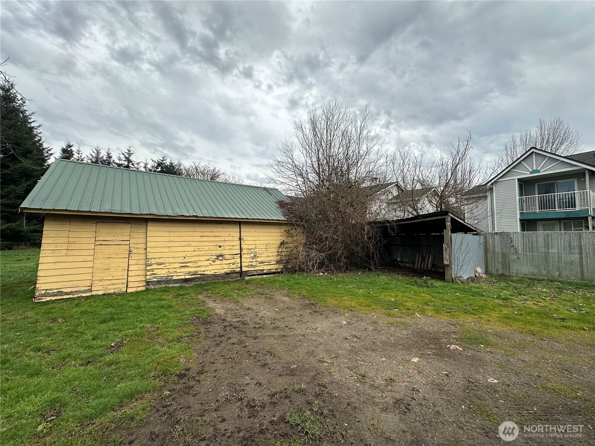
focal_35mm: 14
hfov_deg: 102.1
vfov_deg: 85.7
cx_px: 298
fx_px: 241
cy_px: 223
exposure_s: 1/479
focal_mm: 2.22
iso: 40
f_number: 2.2
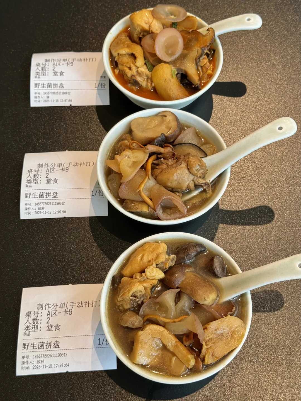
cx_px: 150
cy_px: 200
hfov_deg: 30.3
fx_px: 557
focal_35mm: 48
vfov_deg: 39.7
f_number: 1.78
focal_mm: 6.76
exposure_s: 1/121
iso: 50
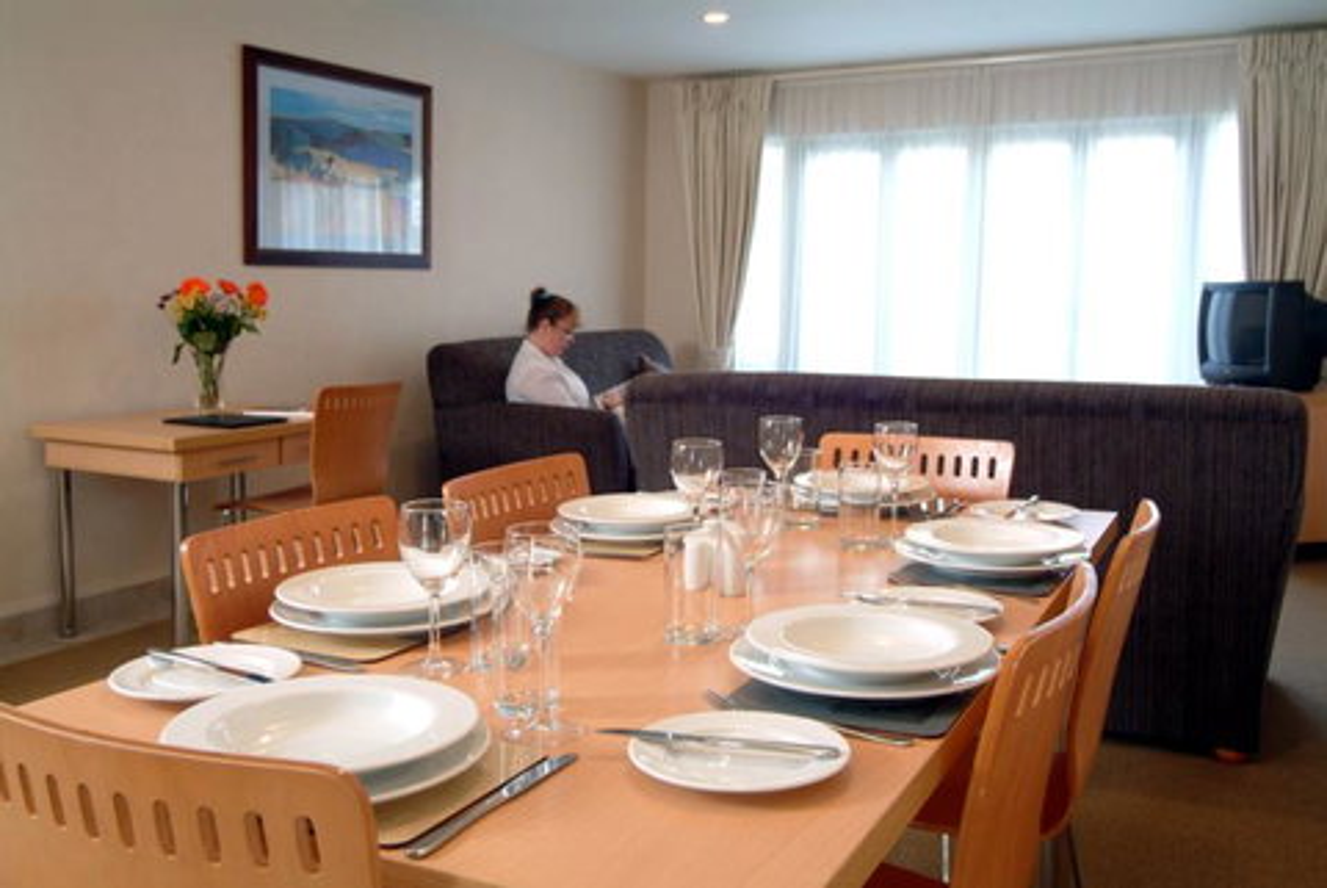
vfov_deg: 40.0
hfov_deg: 57.2
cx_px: 664
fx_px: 1217
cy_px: 444
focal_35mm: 33
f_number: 11
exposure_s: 1/2
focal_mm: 22
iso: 100
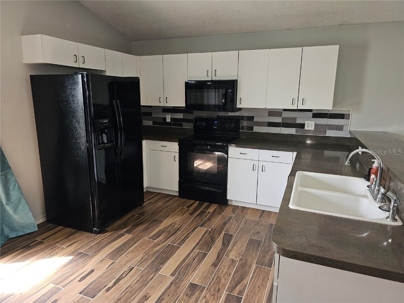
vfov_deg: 58.9
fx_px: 268
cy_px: 152
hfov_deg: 73.9
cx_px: 202
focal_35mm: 23
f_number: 1.7
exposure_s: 1/40
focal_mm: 6.3
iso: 100
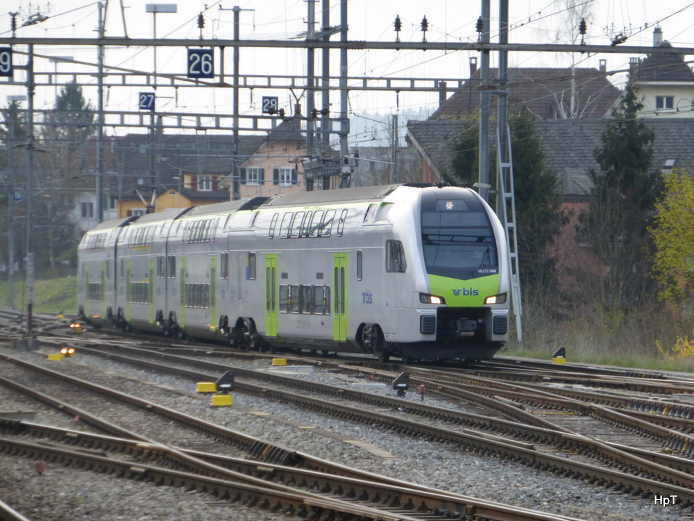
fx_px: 5112
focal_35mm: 255
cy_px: 260
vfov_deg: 5.8
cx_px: 347
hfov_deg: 7.8
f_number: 5.6
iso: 320
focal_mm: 41.3
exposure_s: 1/160
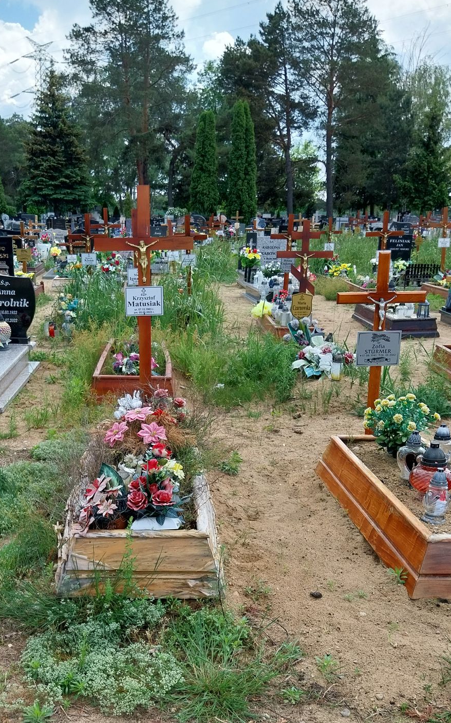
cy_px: 467
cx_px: 142
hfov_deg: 31.7
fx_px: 787
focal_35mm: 40
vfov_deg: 48.6
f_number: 1.8
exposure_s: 1/509
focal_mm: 4
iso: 25
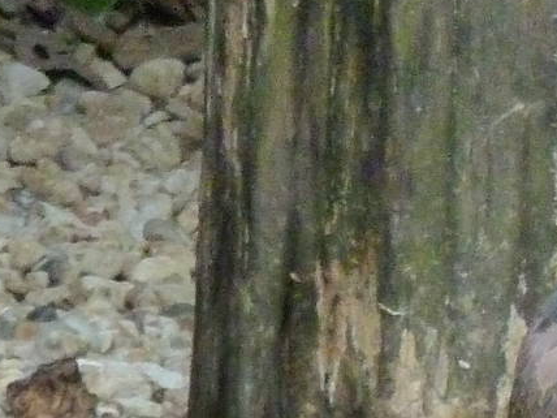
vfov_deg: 1.0
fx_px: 24008
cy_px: 138
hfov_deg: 1.3
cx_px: 816
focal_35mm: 1492
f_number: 4.9
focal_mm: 49.2
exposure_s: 1/125
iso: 800
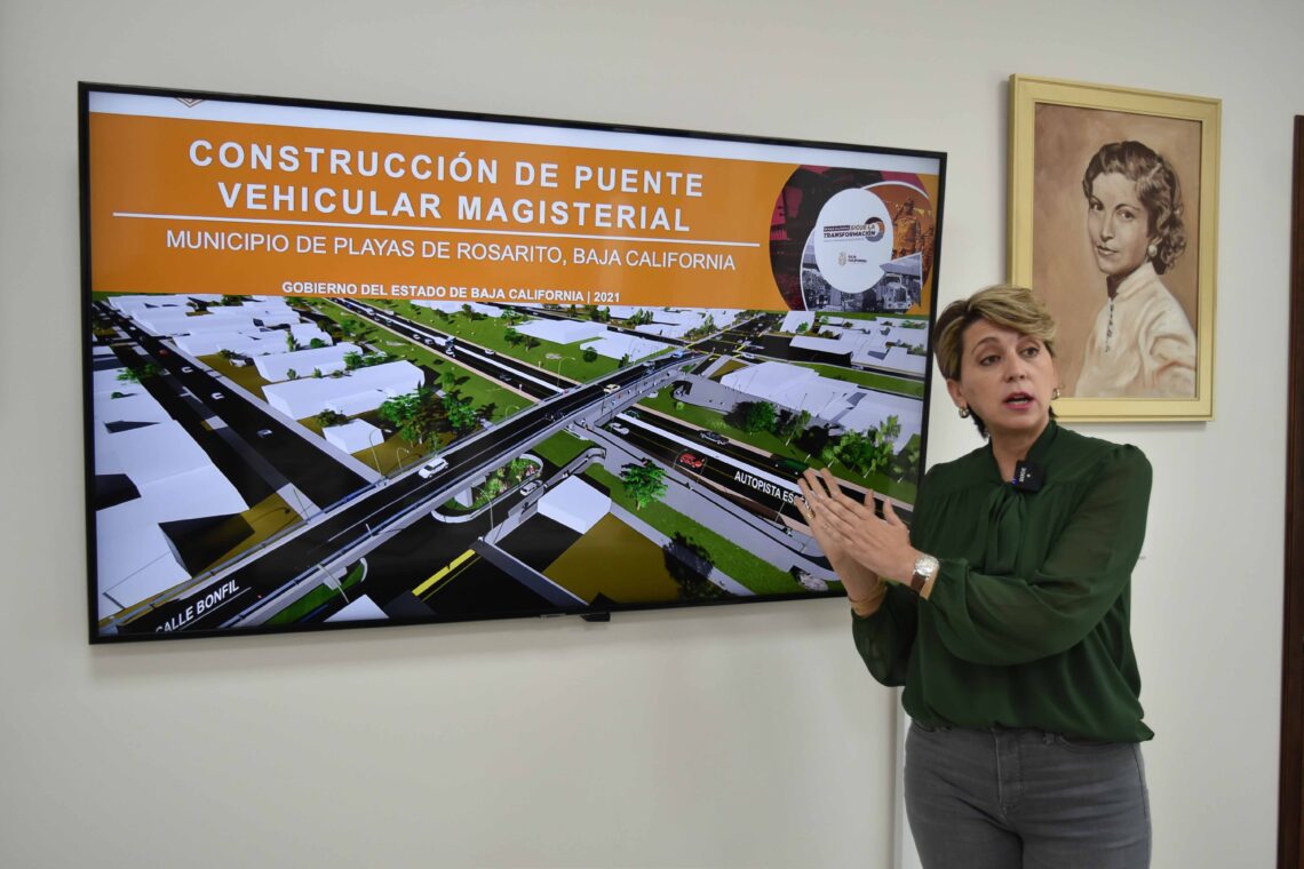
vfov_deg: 38.4
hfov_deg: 55.1
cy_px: 434
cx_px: 652
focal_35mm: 34
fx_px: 1250
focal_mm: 23
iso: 640
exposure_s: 1/125
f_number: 4.5
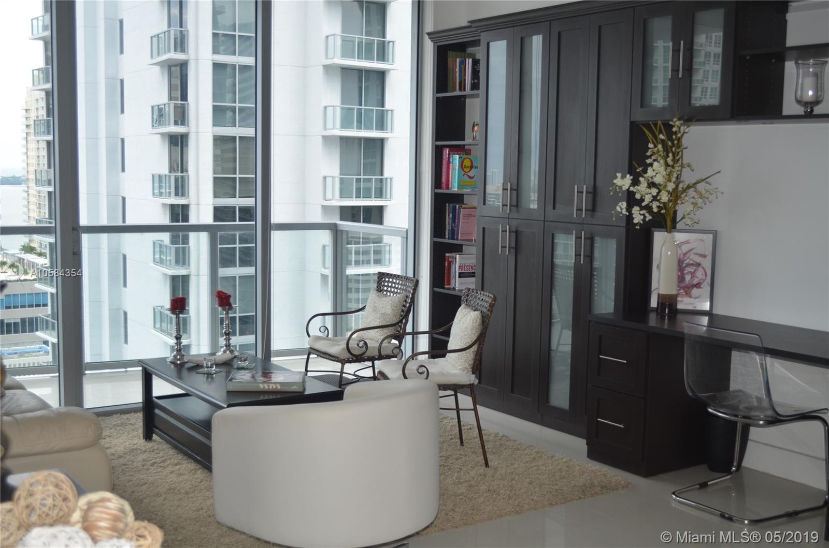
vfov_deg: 30.7
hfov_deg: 45.1
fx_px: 999
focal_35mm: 44
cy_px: 274
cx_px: 414
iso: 200
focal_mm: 29
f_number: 4.5
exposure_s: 1/125
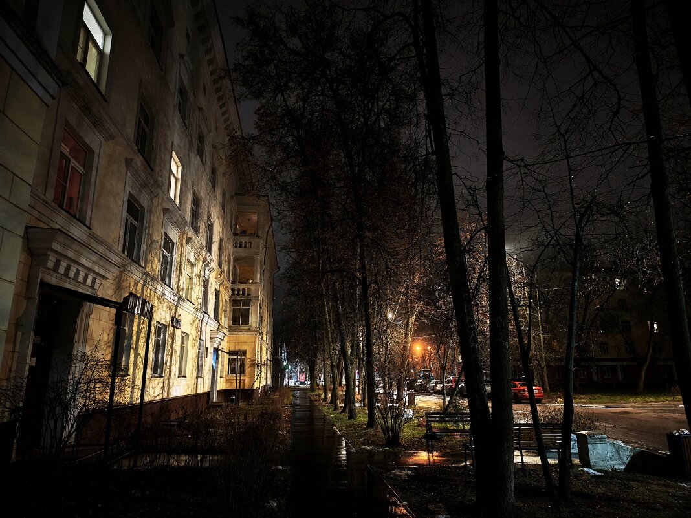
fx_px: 459
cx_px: 346
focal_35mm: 23
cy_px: 259
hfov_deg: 73.9
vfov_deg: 58.9
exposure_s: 1/14.3
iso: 5000
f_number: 1.62
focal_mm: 6.45
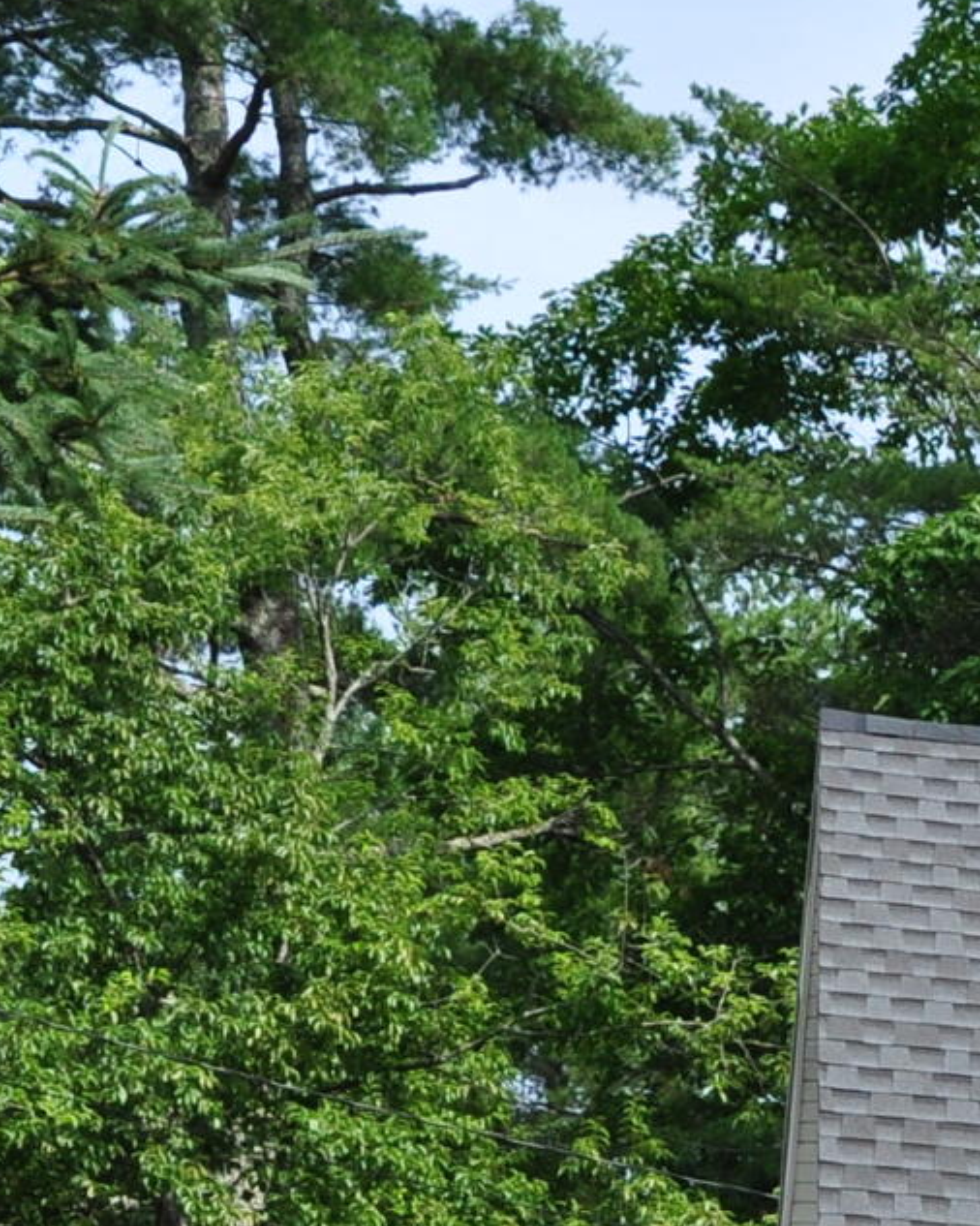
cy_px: 1761
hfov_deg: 9.2
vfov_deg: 11.6
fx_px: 5804
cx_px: 1842
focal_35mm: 160
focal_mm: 24
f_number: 10
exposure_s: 1/250
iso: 200
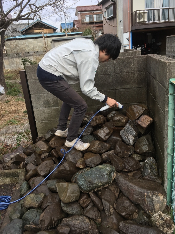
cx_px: 88
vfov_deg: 61.7
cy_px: 117
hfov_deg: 48.2
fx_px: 195
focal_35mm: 29
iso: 25
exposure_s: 1/405
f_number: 2.2
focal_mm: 4.15
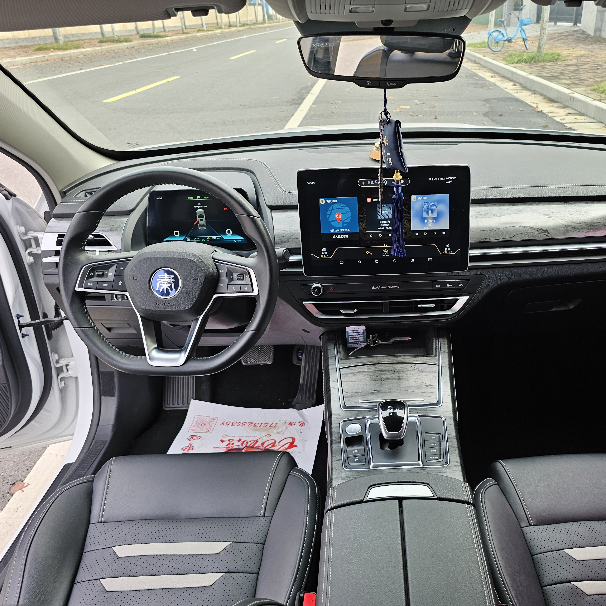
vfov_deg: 57.3
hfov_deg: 56.6
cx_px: 381
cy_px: 312
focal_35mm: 28
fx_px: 555
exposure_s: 1/100
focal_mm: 6.3
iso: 25
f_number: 1.7
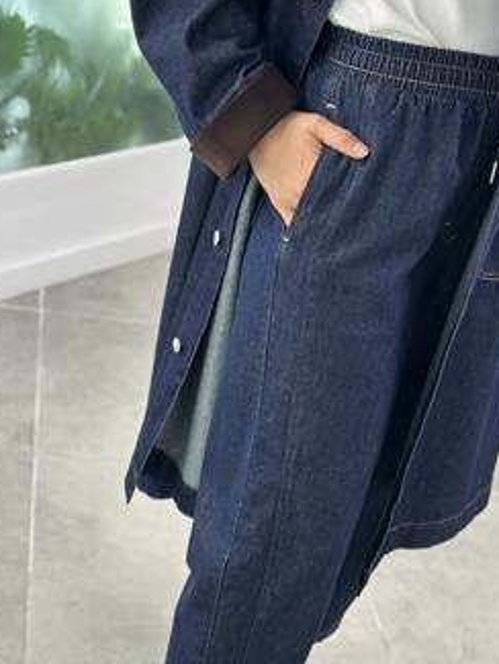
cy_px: 350
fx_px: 1172
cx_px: 221
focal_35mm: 61
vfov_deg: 31.7
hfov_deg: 24.0
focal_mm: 6.86
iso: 80
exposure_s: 1/100
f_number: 1.78
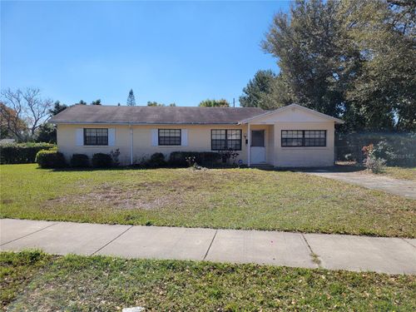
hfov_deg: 67.3
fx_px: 312
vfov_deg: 53.1
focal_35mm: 26
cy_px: 156
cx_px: 208
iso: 40
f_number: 1.8
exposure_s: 1/2664
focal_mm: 5.4
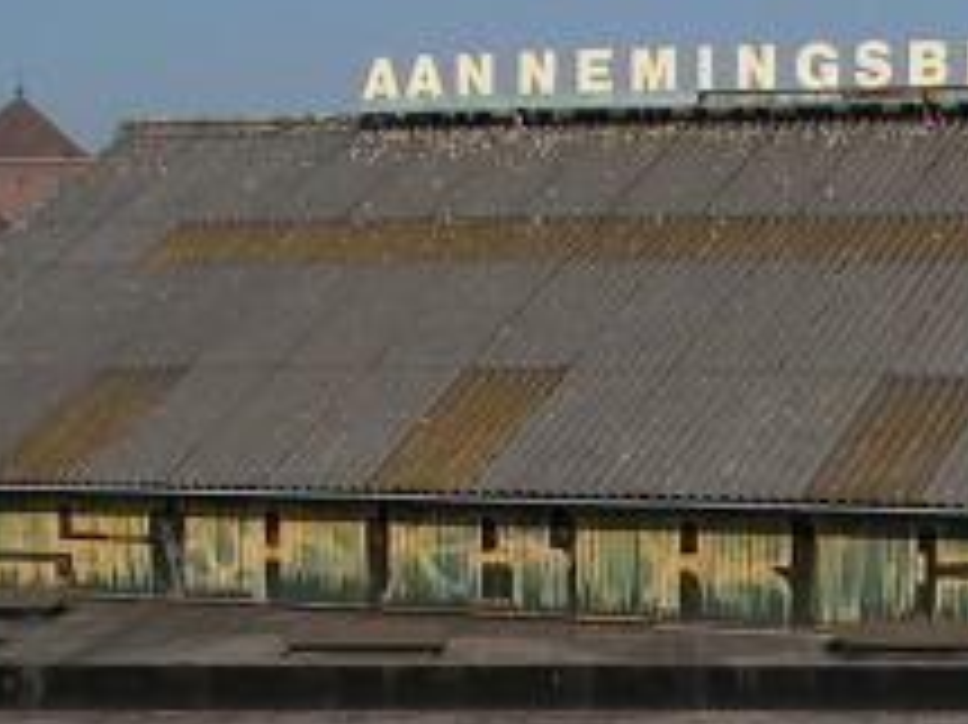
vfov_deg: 13.4
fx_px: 2990
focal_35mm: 107
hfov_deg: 18.1
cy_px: 922
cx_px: 887
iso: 64
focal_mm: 6
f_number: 4.8
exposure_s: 1/800
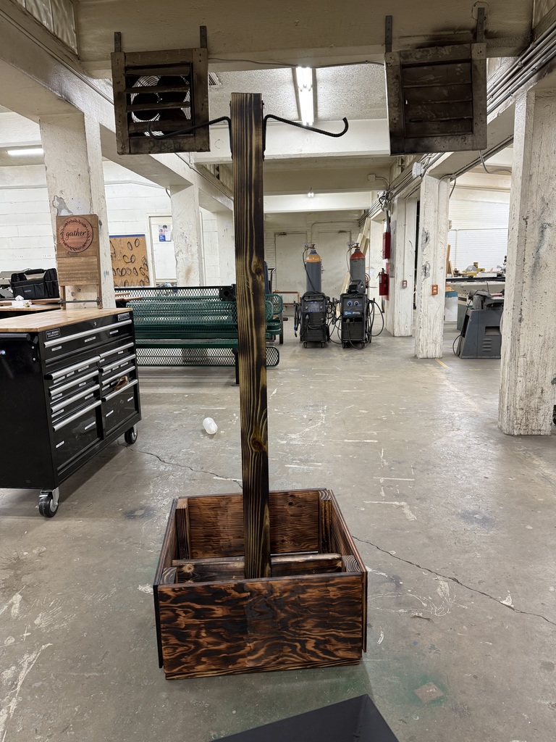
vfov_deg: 71.6
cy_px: 371
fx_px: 514
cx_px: 278
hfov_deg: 56.8
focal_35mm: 24
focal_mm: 6.76
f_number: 1.78
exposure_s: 1/60
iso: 160
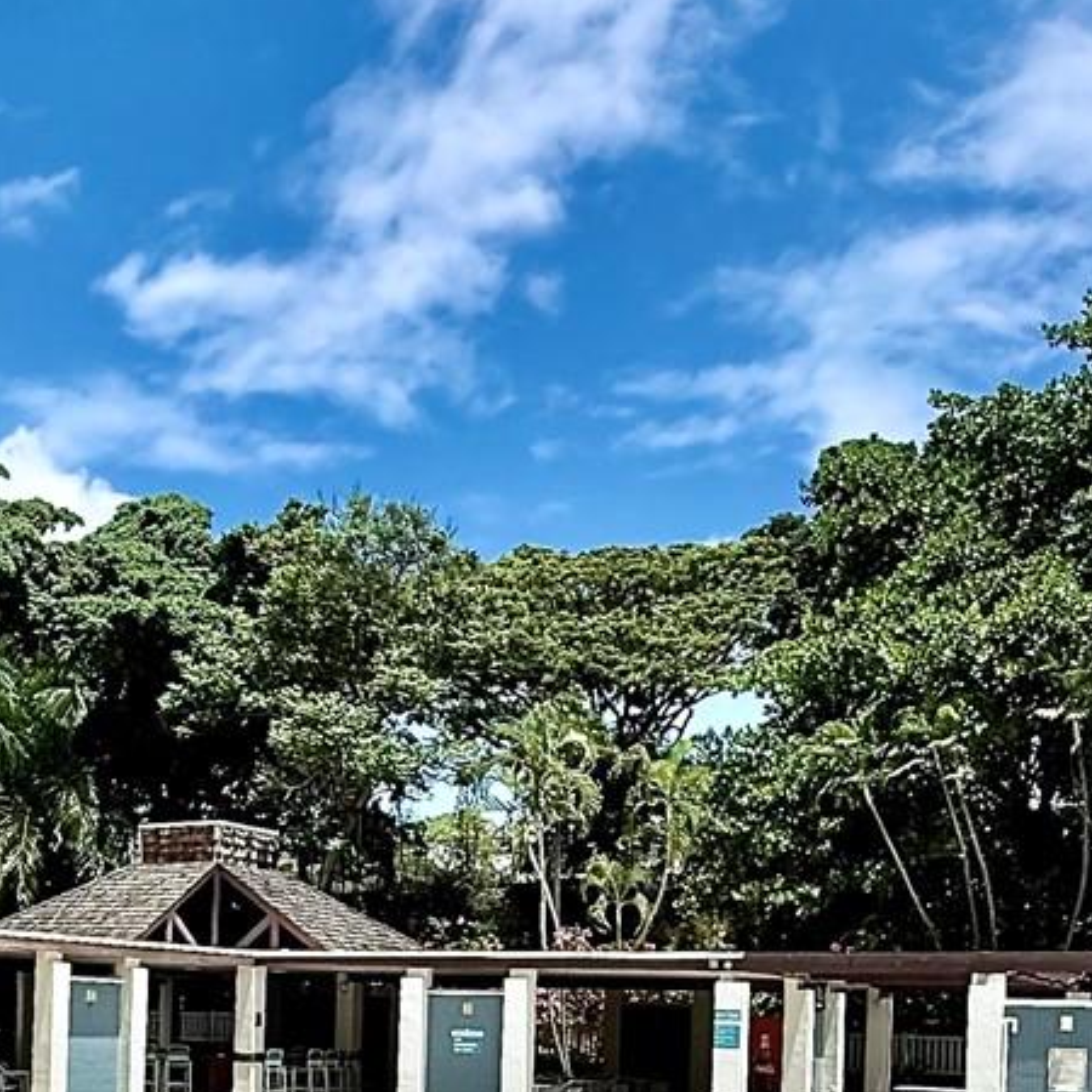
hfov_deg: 37.1
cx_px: 228
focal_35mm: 44
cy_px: 1009
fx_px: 1570
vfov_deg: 35.7
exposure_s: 1/4425
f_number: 2.2
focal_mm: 2.22
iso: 50
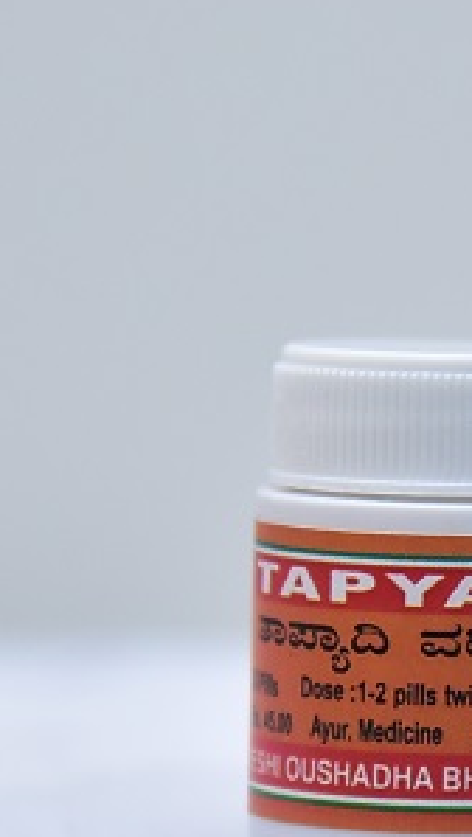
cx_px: 438
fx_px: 3776
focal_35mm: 170
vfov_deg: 12.6
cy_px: 702
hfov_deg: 7.1
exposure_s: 1/125
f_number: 4
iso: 1250
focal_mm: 92
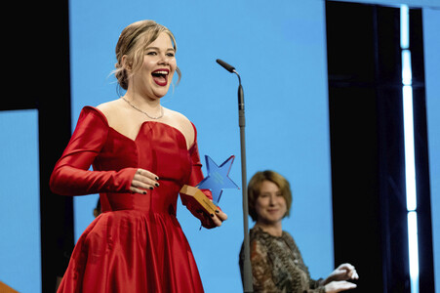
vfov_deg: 7.7
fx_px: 2186
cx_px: 220
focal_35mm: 179
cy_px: 146
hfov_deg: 11.5
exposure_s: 1/300
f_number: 2.8
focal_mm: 119.2
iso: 2500
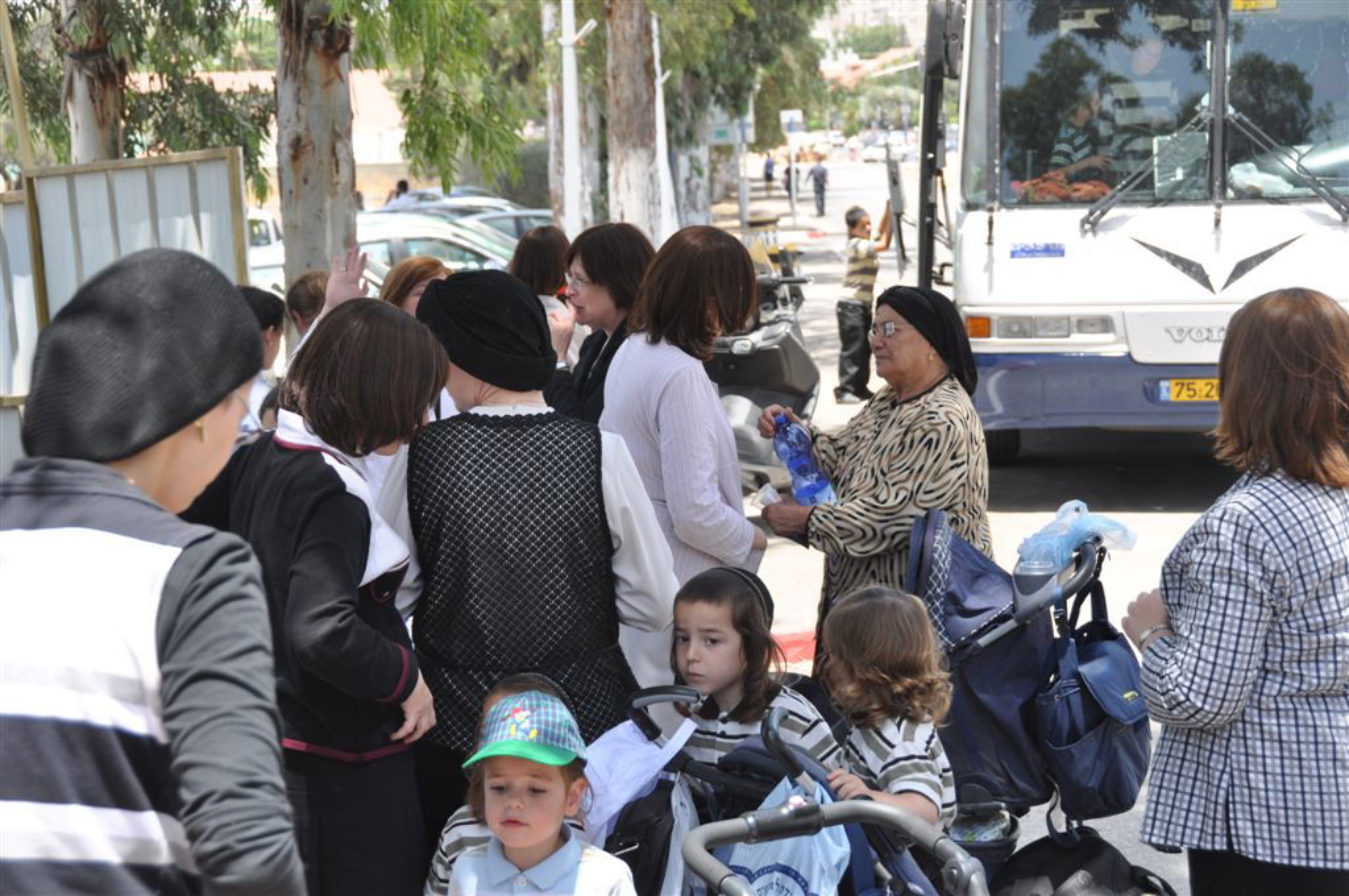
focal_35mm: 75
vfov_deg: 18.1
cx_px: 674
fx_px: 2807
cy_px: 448
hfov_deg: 27.0
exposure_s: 1/250
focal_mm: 50
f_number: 8
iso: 200
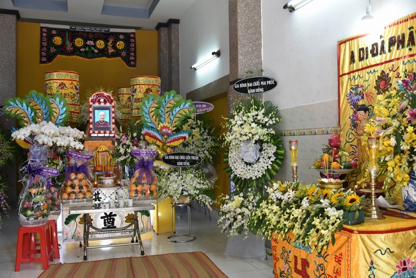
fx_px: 393
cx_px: 208
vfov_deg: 38.9
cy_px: 139
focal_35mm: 34
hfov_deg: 55.8
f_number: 5
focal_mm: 34
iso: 1250
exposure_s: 1/100
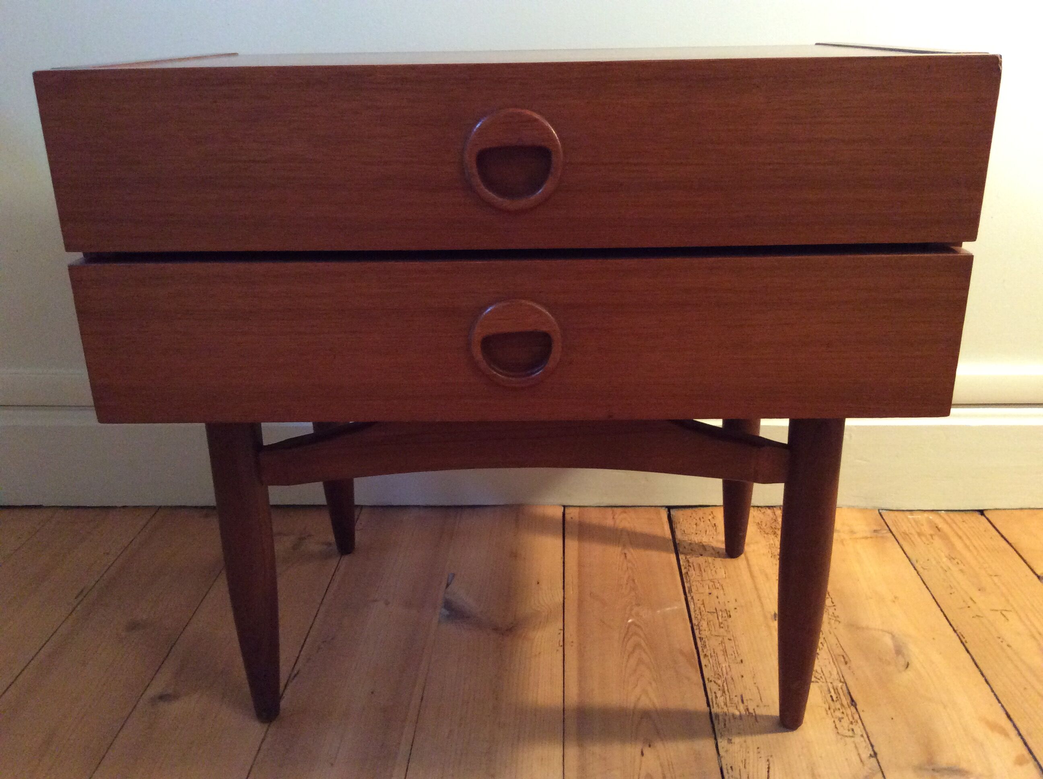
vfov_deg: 44.1
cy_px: 390
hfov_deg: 56.9
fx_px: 963
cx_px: 522
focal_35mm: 32
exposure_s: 1/25
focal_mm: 3.3
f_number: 2.4
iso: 250
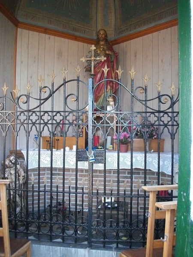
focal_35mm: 32
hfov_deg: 44.2
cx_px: 96
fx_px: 238
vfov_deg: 56.8
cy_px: 128
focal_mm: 5.7
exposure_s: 1/60
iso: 480
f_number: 2.9
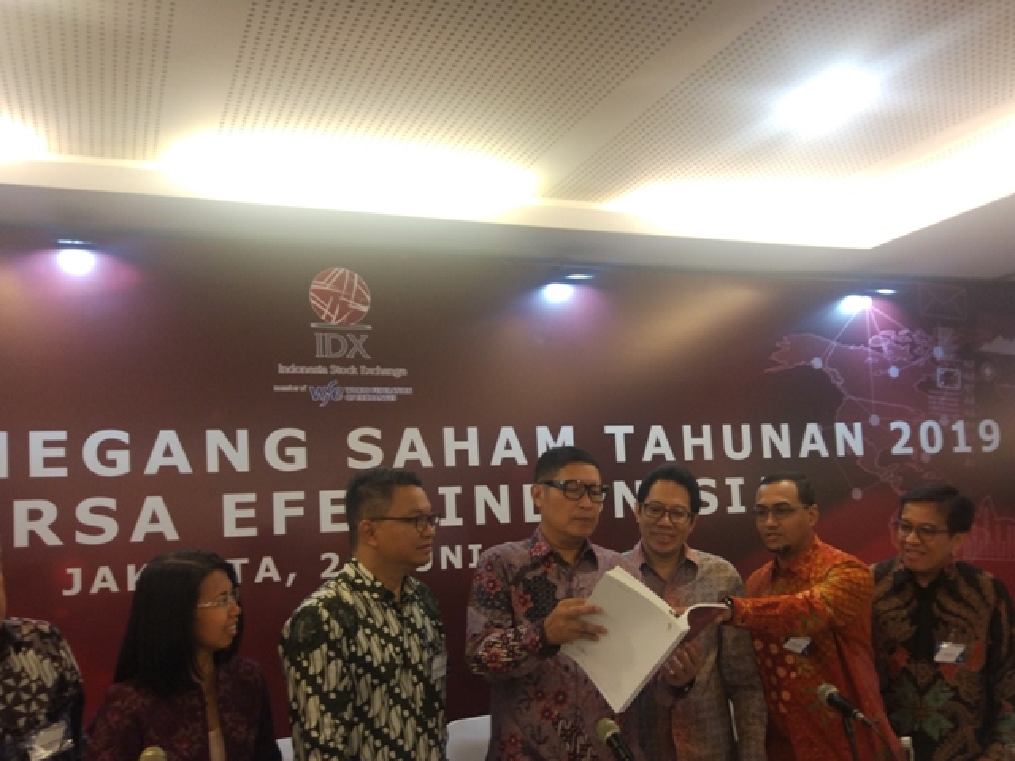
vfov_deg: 40.5
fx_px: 1026
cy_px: 468
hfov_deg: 52.5
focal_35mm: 35
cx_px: 558
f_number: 2
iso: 284
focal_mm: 4.26
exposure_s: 1/25
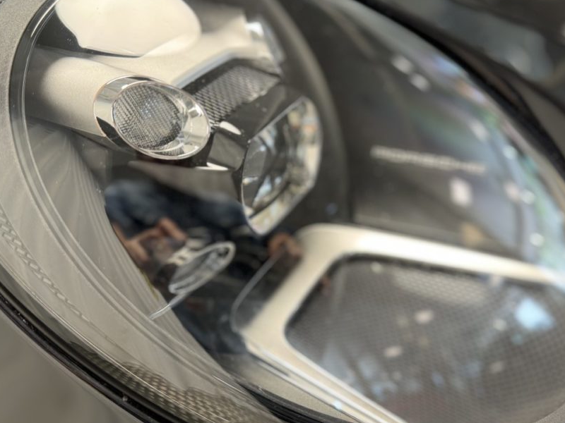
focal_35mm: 36
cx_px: 302
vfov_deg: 39.6
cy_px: 197
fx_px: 588
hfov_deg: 51.3
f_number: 1.78
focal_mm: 6.76
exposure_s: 1/50
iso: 125
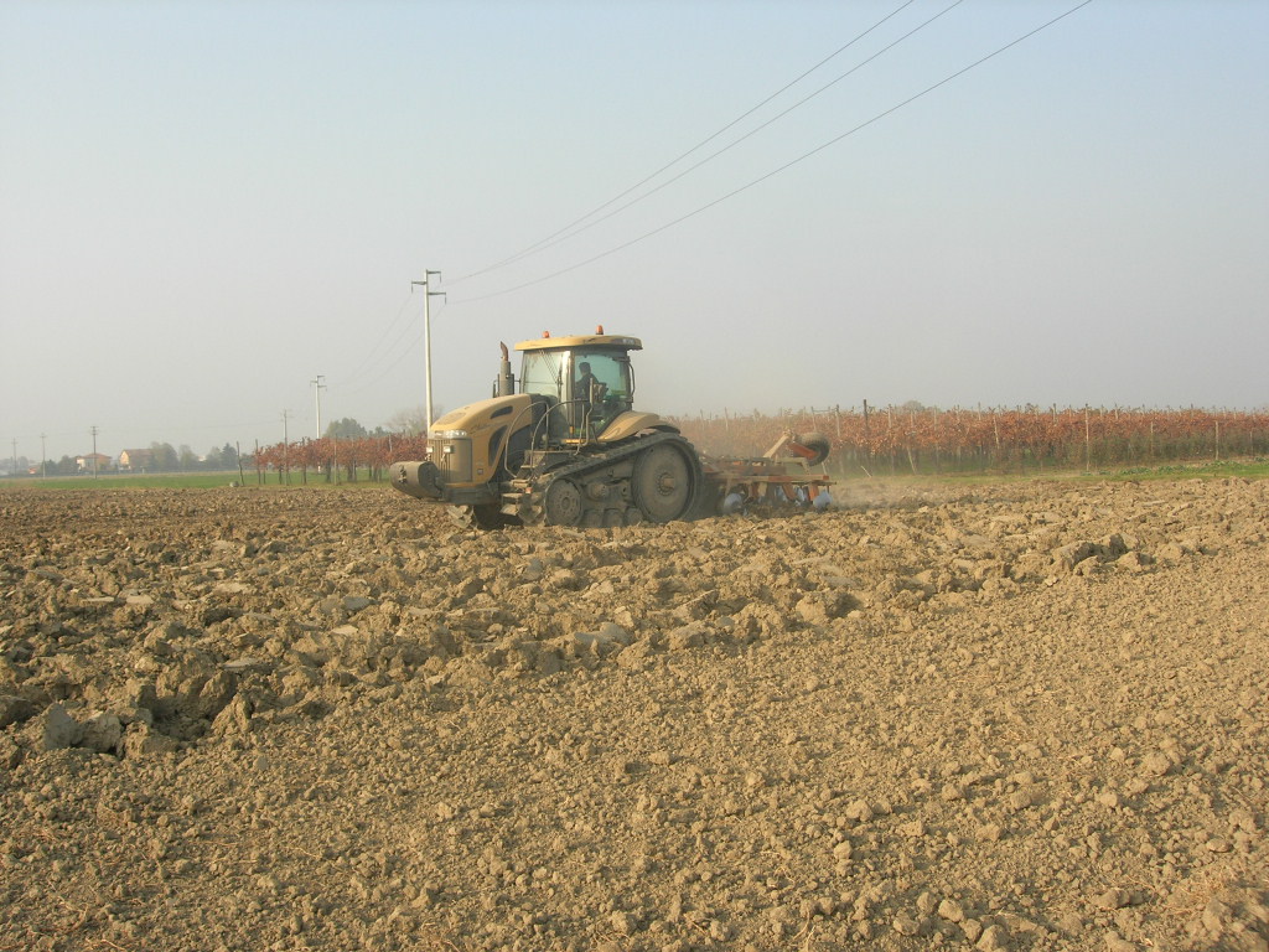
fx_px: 1393
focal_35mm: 38
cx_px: 634
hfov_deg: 49.0
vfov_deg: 37.7
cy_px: 476
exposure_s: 1/290
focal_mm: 7.8
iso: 64
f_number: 4.8
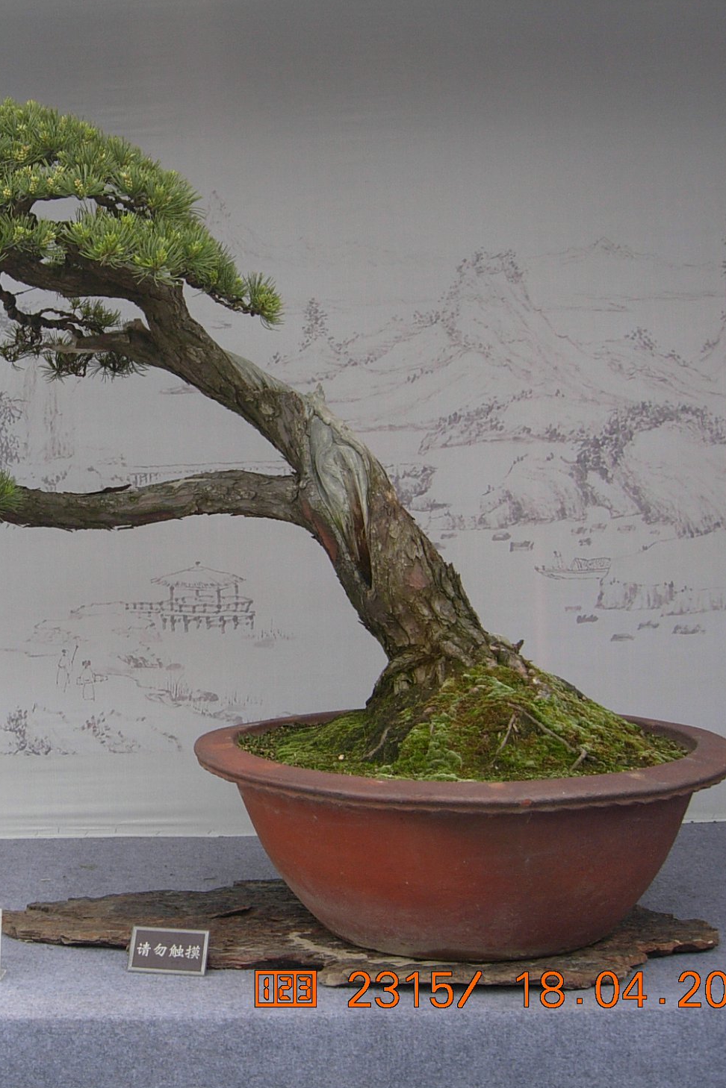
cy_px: 551
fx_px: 1543
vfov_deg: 38.9
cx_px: 104
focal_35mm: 51
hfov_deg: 25.8
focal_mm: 7.5
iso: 50
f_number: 4.3
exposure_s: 1/144
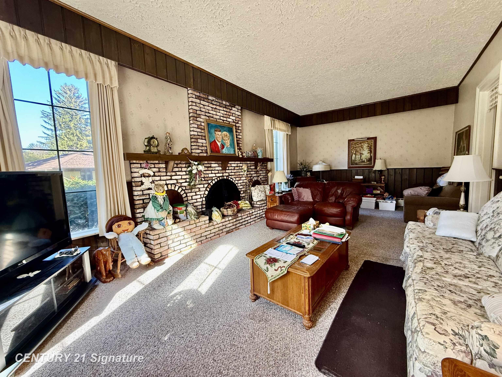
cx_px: 251
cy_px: 188
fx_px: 203
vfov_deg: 85.7
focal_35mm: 14
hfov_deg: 102.1
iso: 250
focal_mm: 2.22
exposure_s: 1/120
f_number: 2.2
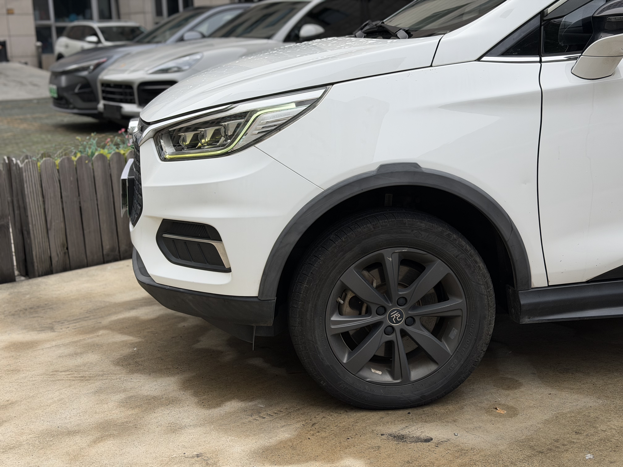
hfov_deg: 39.7
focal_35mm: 48
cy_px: 234
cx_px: 312
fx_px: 864
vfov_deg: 30.3
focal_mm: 6.76
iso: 64
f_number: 1.78
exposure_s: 1/819
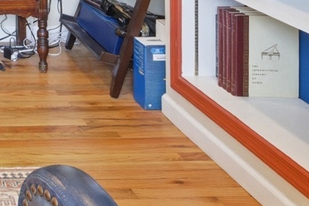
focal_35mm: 72
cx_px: -122
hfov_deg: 23.7
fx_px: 618
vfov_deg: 15.8
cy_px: -175
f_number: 9
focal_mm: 12
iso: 250
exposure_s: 1/30
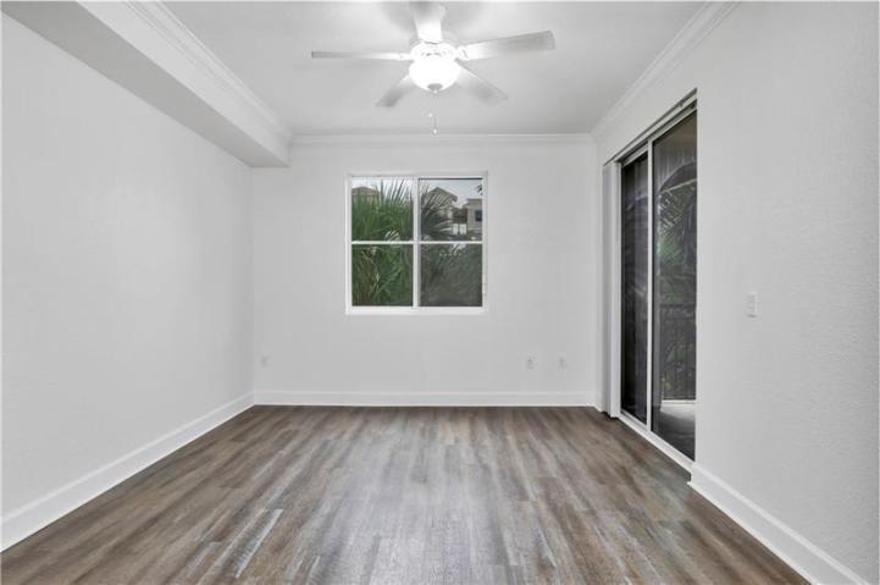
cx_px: 440
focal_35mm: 18
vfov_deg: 67.3
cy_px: 292
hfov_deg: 90.1
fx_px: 439
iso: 400
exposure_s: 1/13
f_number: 8
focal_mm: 12
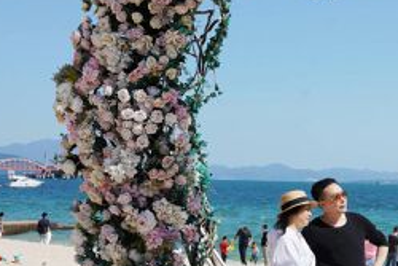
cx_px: 344
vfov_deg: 18.9
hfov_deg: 27.2
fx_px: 796
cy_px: 174
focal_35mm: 72
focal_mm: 24
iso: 100
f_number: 10
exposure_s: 1/250
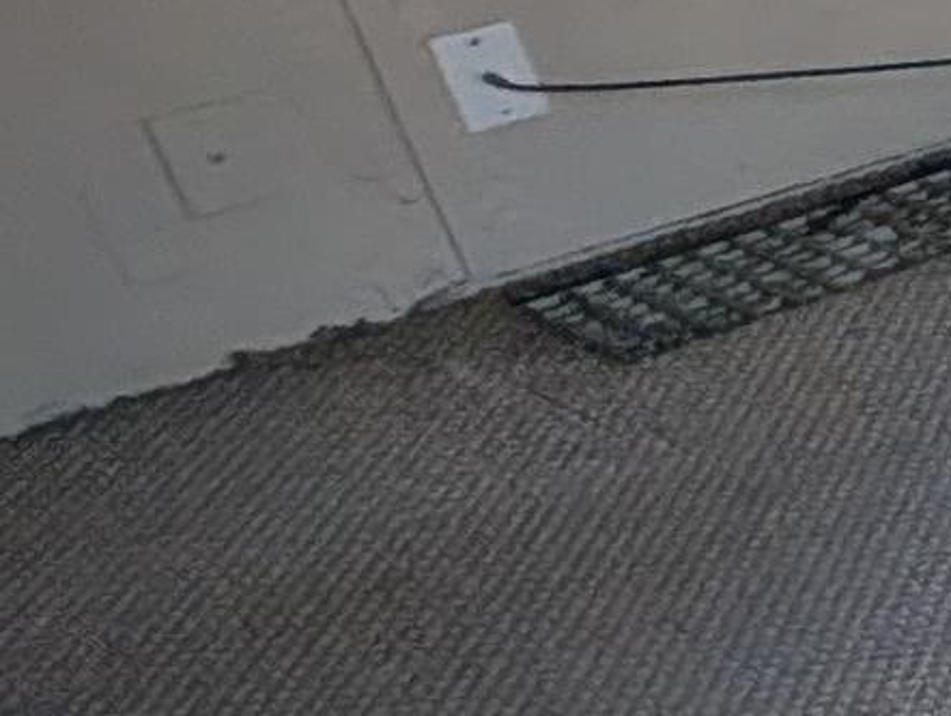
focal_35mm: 83
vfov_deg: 17.4
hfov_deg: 9.8
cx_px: 3223
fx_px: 2284
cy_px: -6
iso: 54
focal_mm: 2.02
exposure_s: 1/257
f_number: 1.7
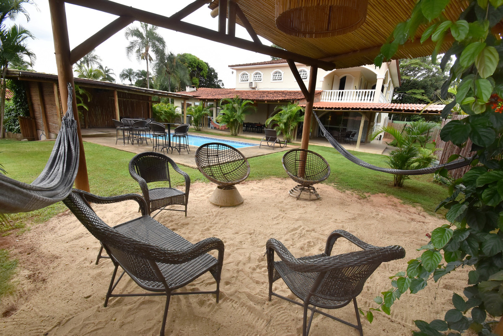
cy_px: 168
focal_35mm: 15
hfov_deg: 100.4
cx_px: 252
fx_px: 210
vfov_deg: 77.3
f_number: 8
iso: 640
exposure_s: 1/250
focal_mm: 10
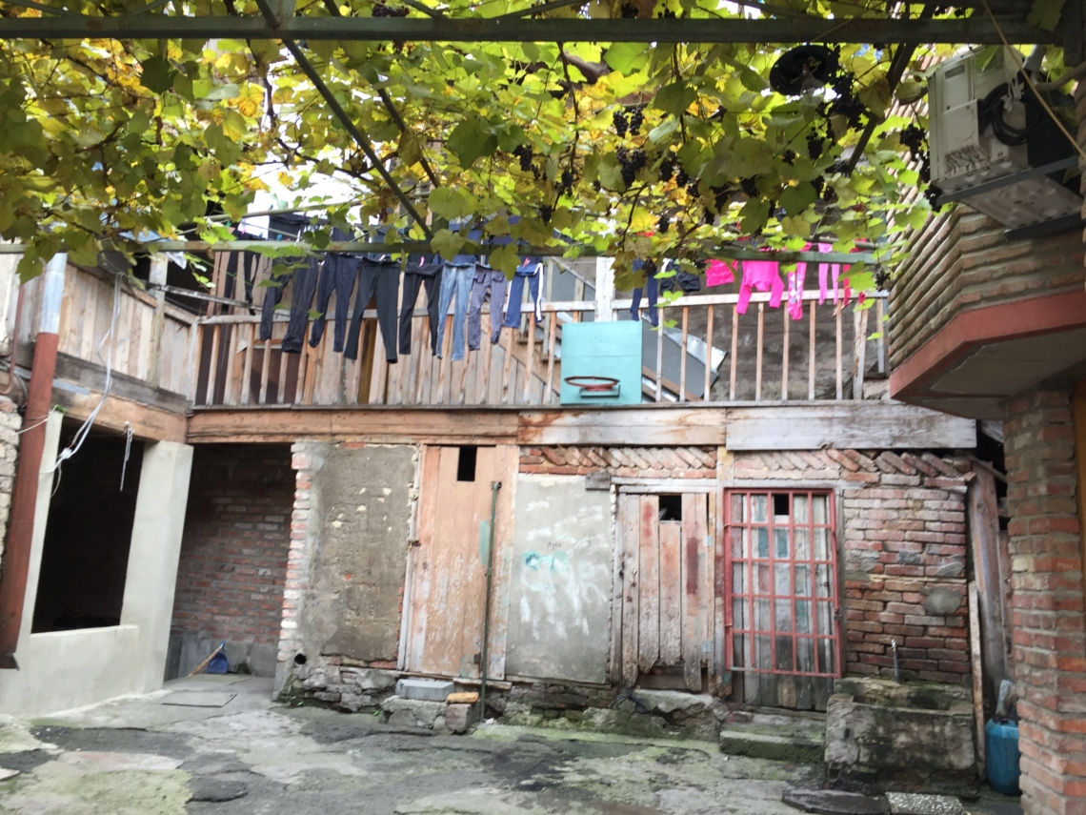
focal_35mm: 29
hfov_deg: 61.7
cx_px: 543
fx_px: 910
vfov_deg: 48.2
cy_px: 408
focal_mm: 4.15
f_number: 2.2
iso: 32
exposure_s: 1/50
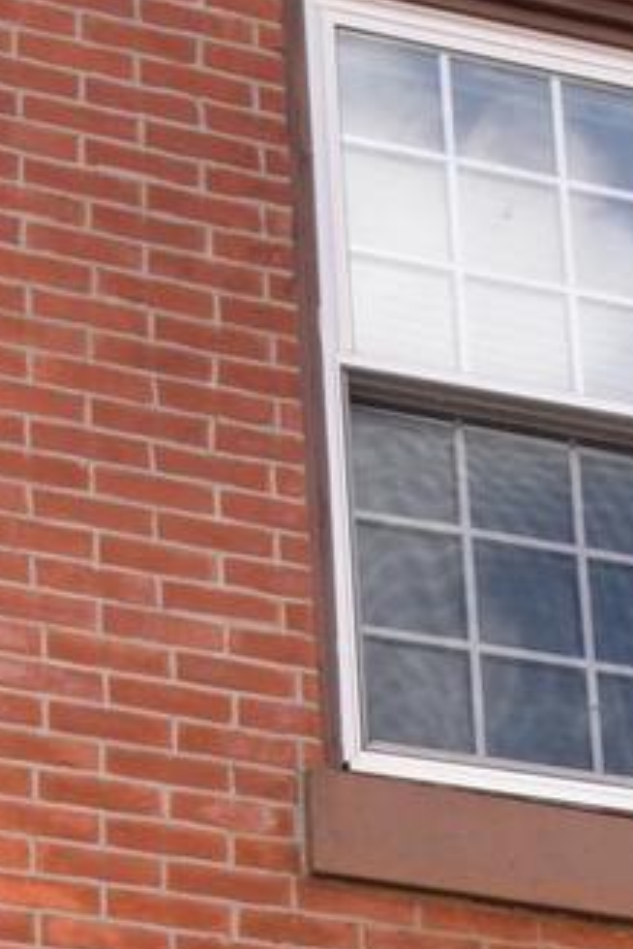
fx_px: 3719
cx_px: 119
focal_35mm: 141
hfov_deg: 9.7
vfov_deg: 13.2
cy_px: 1666
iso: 100
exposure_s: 1/125
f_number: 5.6
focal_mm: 20
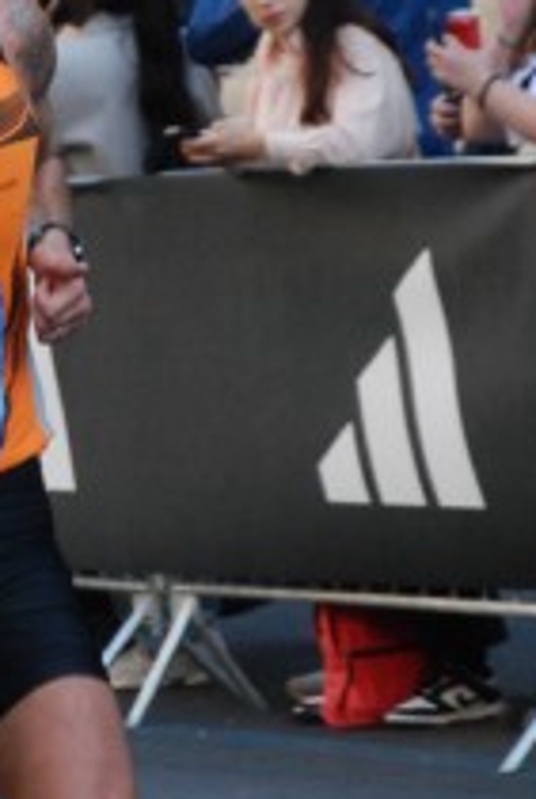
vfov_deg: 5.1
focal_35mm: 406
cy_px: 282
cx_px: 139
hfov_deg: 3.4
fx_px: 9032
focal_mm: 95
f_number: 5.6
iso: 1000
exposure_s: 1/500
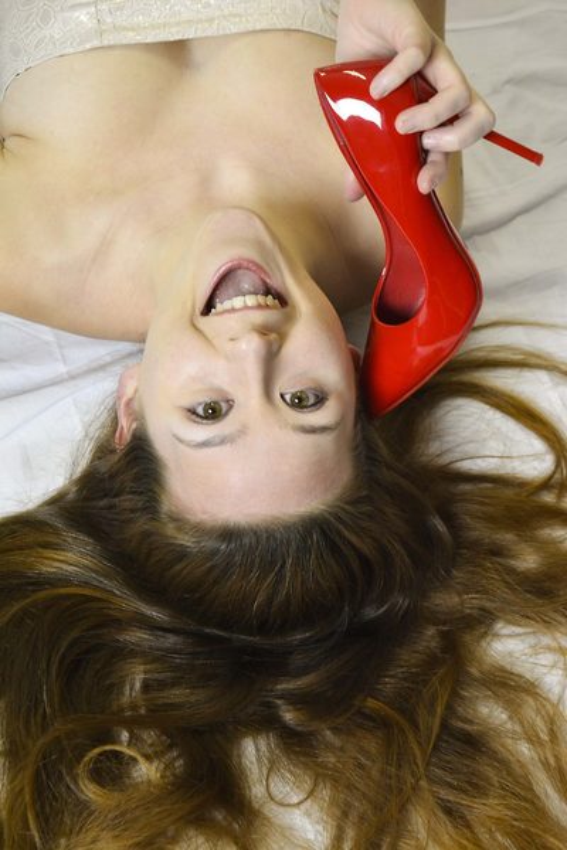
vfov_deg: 24.6
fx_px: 1949
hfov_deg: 16.6
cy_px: 425
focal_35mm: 82
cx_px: 284
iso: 900
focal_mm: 55
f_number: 5.6
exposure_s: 1/30
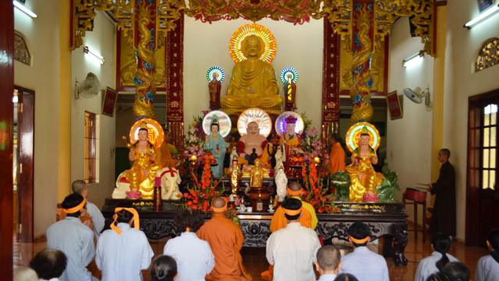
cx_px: 250
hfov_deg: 49.4
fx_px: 543
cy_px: 159
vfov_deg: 29.0
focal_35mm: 41
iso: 280
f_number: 4.2
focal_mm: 26
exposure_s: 1/60
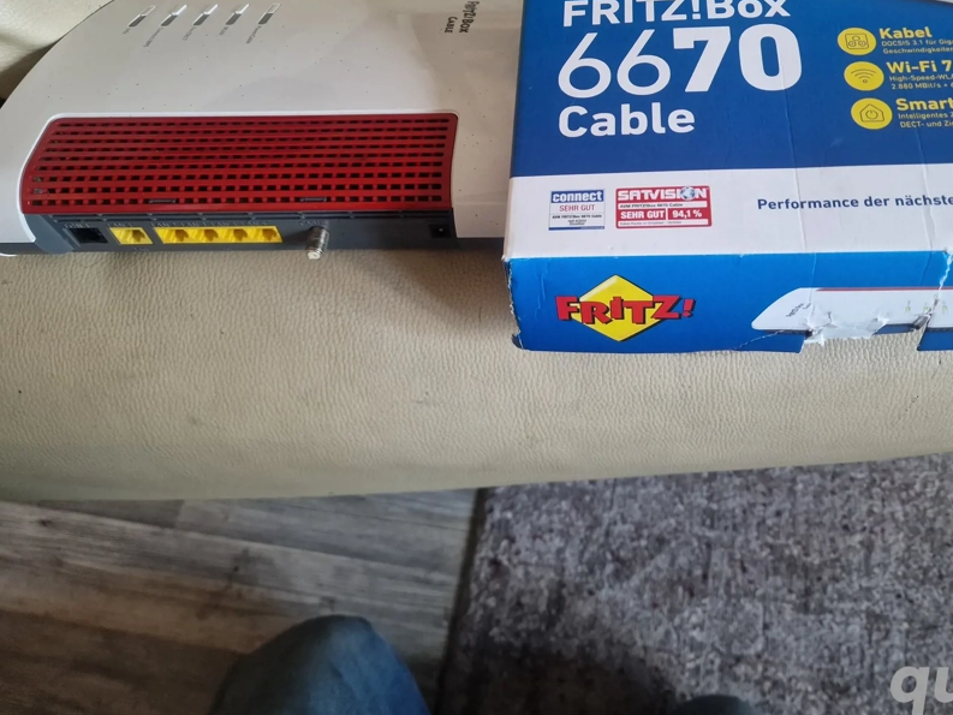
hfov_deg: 60.8
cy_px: 272
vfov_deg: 47.8
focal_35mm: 29
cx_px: 596
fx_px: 799
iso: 80
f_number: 1.8
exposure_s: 1/60
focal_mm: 6.4
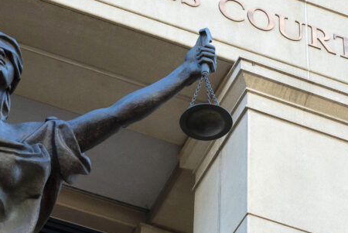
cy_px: 75
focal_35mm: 141
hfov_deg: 14.5
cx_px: 134
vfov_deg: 9.7
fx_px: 1364
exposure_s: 1/200
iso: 640
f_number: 10
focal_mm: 62
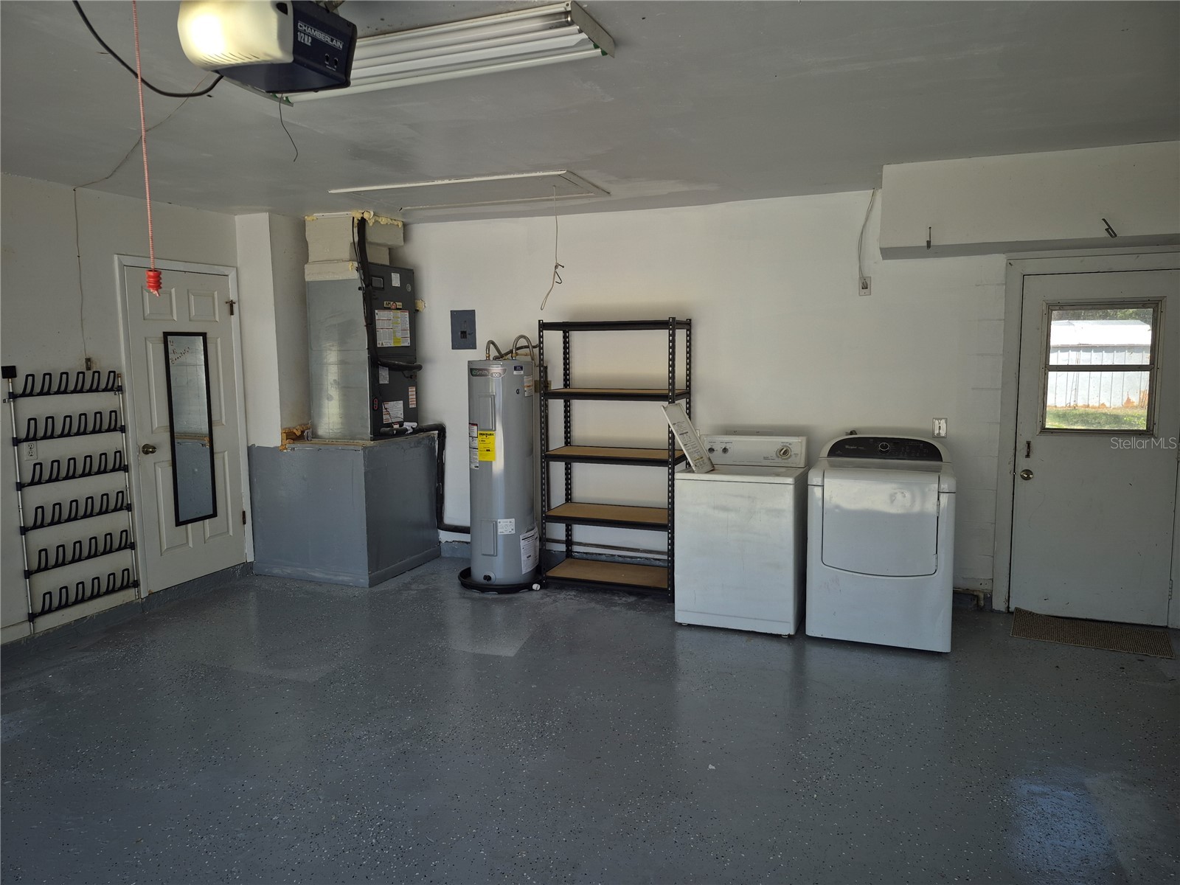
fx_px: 784
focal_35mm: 23
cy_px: 442
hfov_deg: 73.9
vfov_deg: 58.9
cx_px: 590
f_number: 1.8
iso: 25
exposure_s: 1/133
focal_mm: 5.4
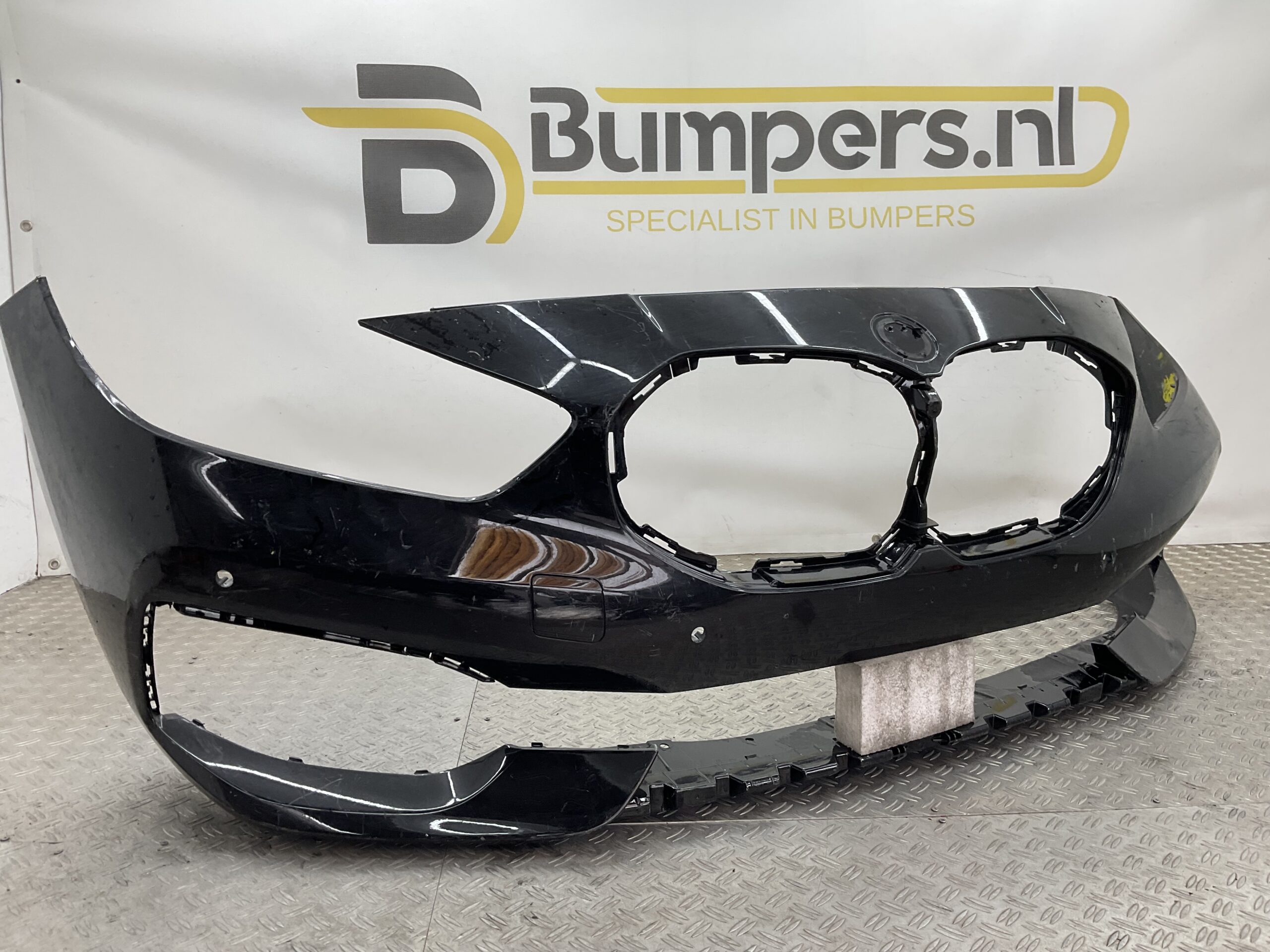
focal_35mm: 29
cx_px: 635
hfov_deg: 61.7
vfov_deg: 48.2
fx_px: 1064
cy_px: 476
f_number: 1.8
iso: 20
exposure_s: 1/100
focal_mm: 3
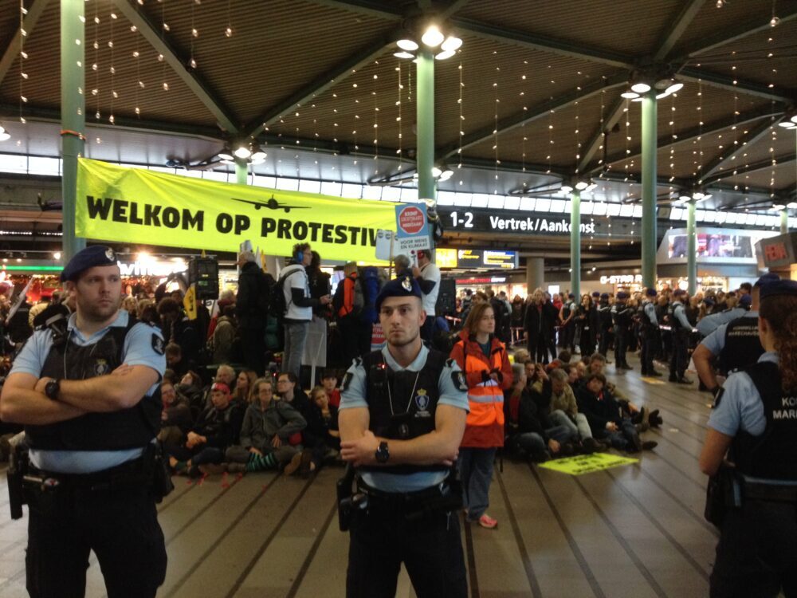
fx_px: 806
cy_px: 299
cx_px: 398
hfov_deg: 52.6
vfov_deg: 40.7
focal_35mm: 35
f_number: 2.4
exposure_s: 1/20
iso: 250
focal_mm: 4.28
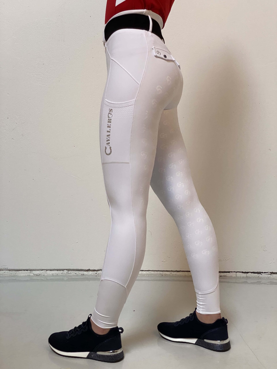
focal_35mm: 52
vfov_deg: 36.8
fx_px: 555
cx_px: 138
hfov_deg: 28.0
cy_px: 184
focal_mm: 6
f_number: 2
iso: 160
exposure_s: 1/100
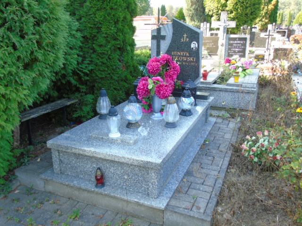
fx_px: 253
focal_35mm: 29
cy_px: 113
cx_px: 151
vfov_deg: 48.2
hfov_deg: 61.7
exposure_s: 1/60
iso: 80
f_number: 3.6
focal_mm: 5.2
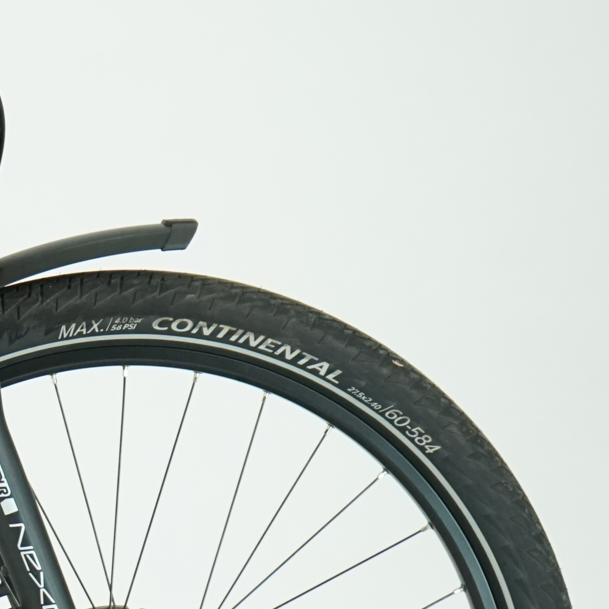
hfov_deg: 8.2
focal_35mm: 202
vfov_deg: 8.7
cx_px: -616
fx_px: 4021
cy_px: 402
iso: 1600
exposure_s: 1/200
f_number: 5.6
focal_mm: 57
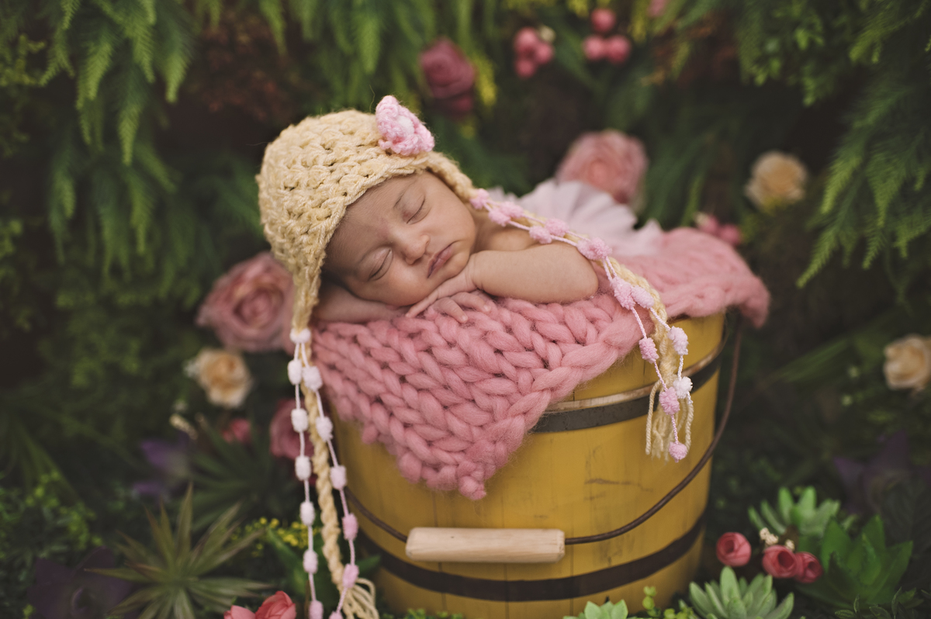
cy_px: 310
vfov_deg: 37.8
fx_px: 904
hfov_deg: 54.5
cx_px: 466
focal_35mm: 35
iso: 400
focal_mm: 35
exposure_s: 1/200
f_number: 2.2
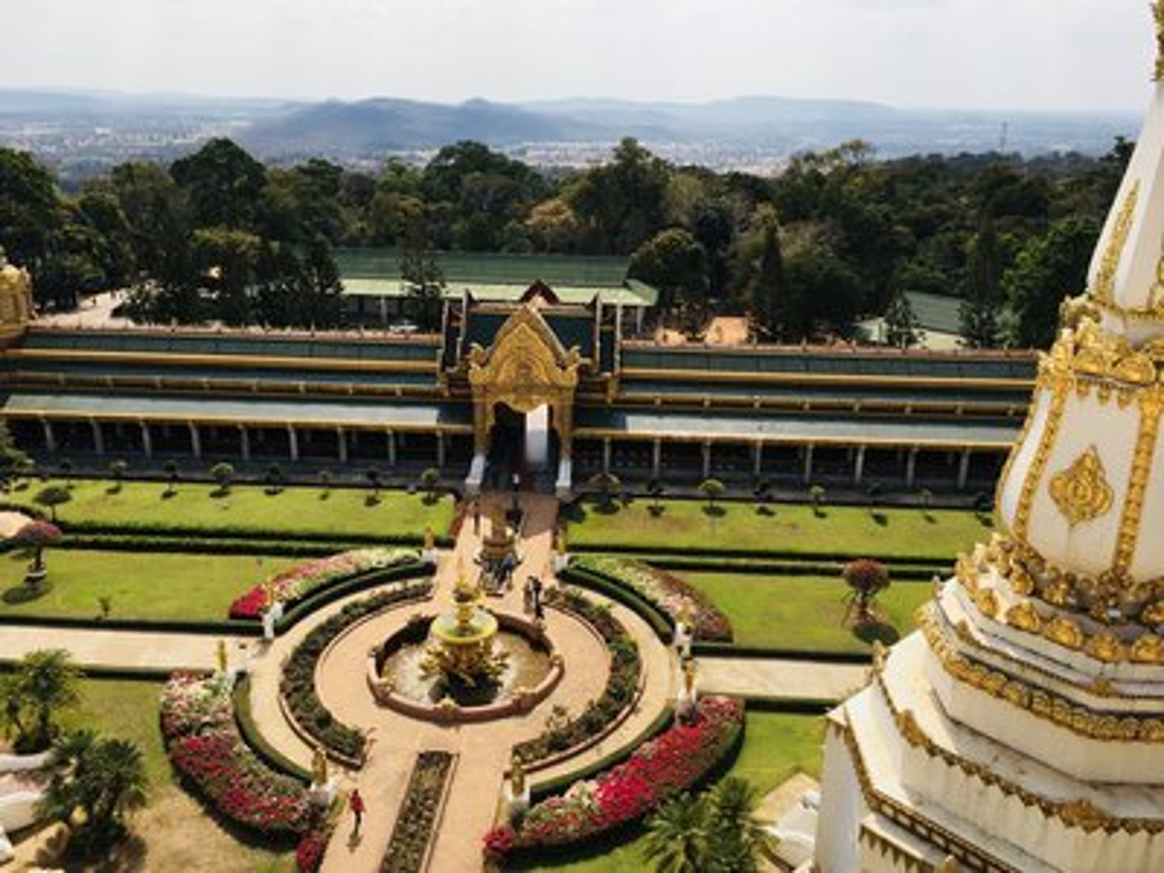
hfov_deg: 61.7
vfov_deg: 48.2
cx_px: 582
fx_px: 975
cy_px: 436
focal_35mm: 29
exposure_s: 1/1876
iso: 25
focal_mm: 4.15
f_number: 2.2
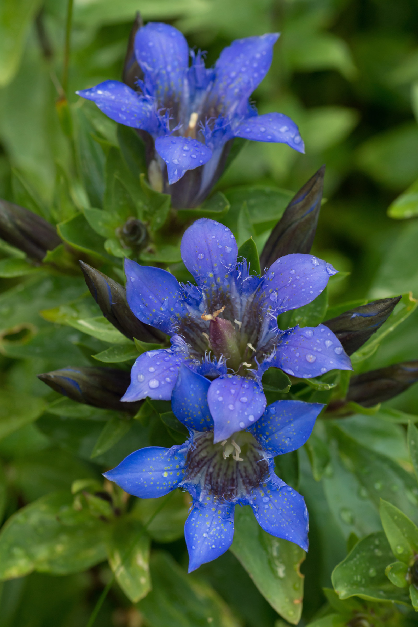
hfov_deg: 10.2
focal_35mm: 135
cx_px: 209
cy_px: 314
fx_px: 2351
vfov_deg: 15.2
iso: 400
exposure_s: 1/125
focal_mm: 90
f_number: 10
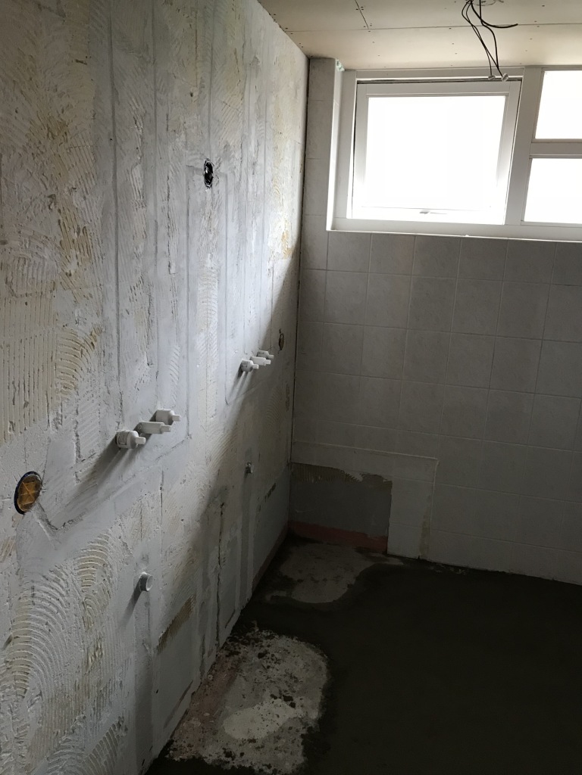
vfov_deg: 63.4
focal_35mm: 28
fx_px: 628
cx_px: 291
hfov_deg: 49.7
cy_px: 388
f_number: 1.8
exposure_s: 1/17
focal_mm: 3.99
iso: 50
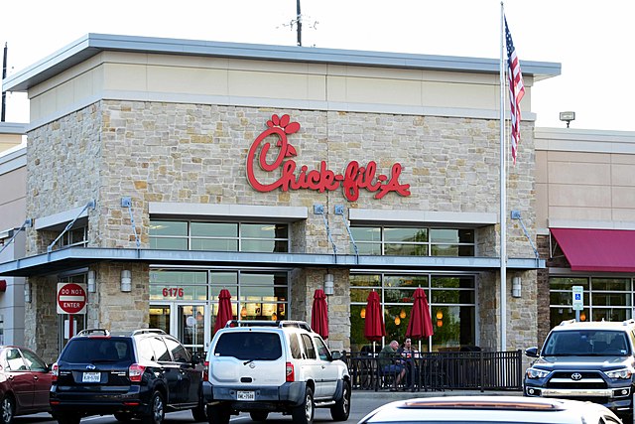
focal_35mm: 117
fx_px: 2064
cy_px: 212
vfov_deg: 11.7
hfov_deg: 17.5
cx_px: 318
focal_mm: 78
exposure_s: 1/125
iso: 100
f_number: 5
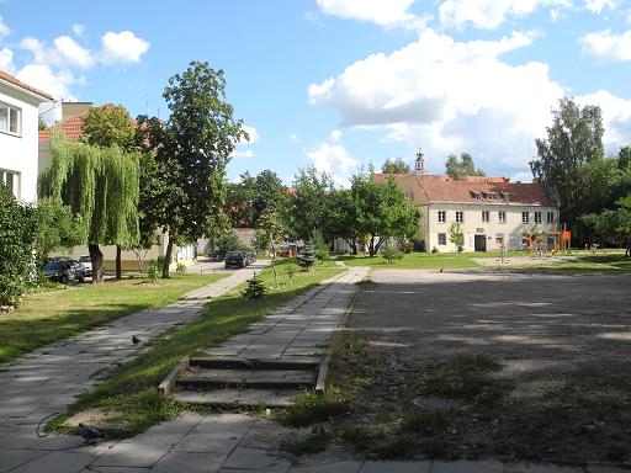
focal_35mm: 35
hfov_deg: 52.6
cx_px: 316
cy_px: 236
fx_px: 638
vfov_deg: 40.7
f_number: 3.2
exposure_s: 1/1000
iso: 100
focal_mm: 7.4
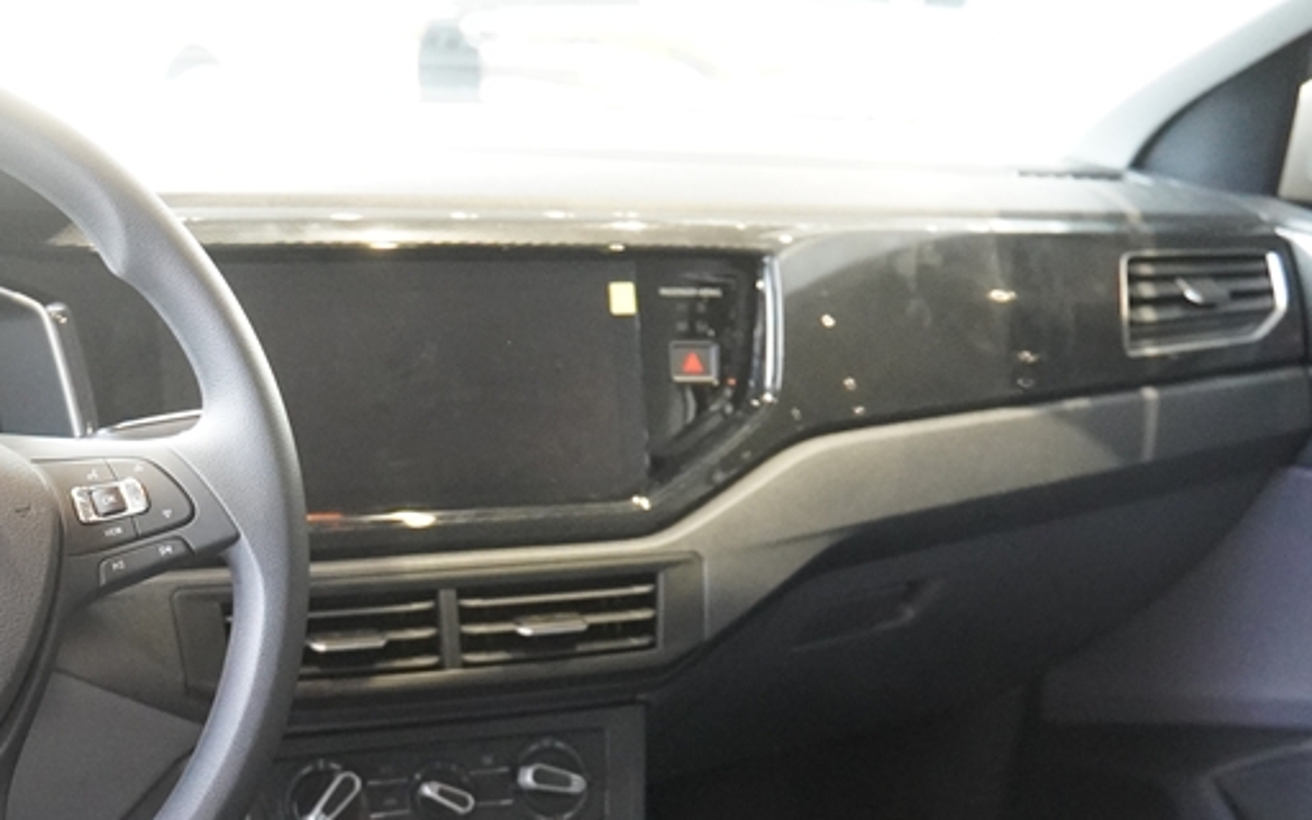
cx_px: 223
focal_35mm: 52
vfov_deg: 23.7
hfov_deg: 37.2
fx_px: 1860
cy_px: 834
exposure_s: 1/160
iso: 4000
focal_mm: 17
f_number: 2.8
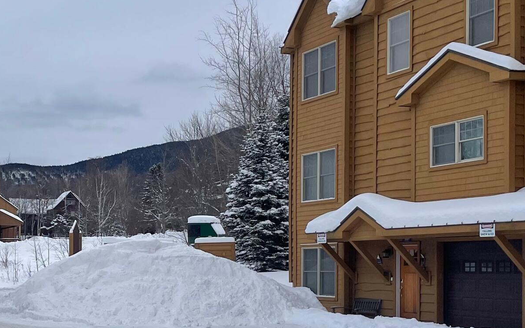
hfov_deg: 28.8
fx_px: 987
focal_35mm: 69
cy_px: 257
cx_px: 73
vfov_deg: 18.7
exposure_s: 1/5291
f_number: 1.6
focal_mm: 4.2
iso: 32
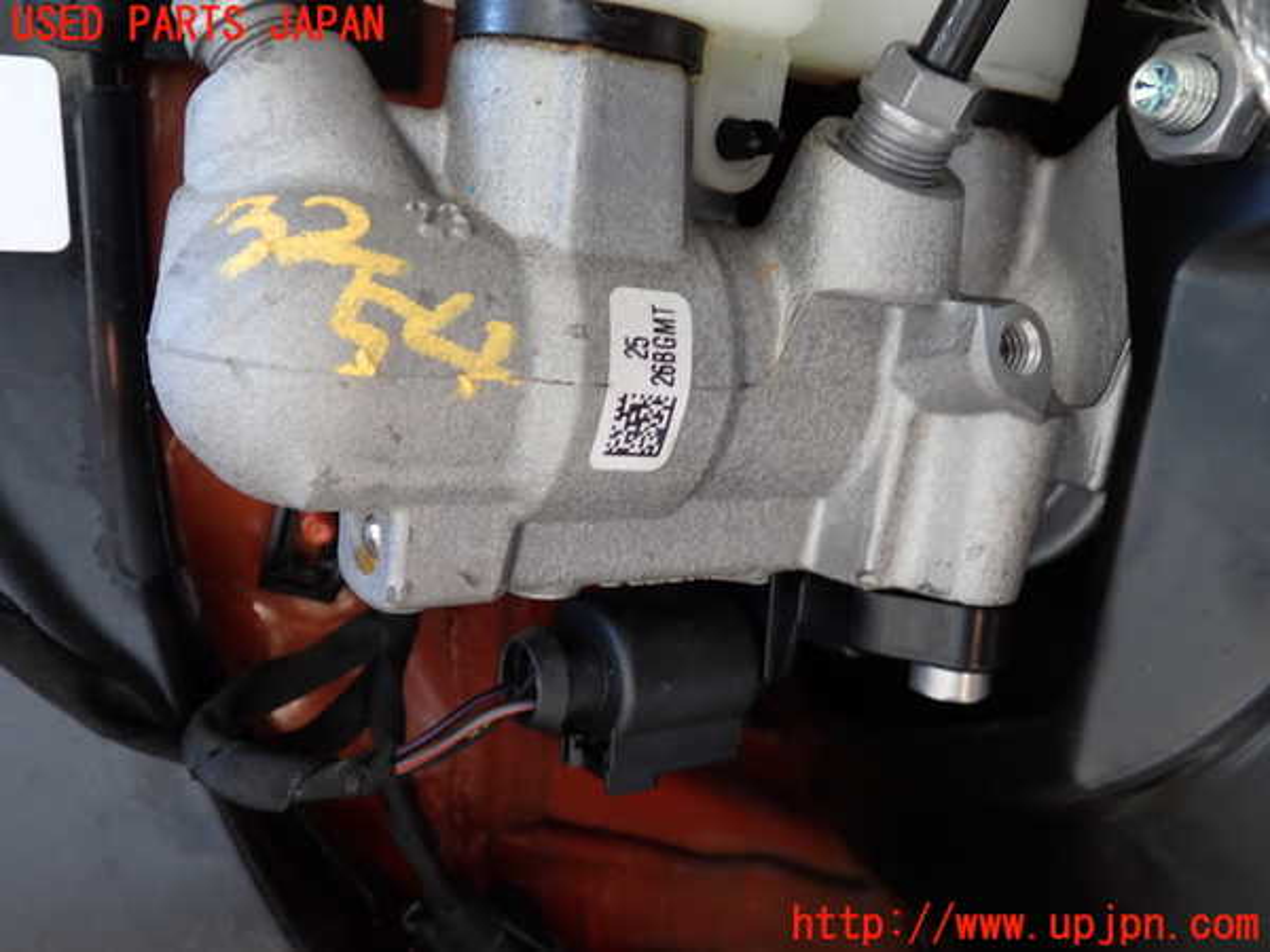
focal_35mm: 32
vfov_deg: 44.2
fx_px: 1174
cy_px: 476
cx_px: 635
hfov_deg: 56.8
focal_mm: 5.79
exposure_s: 1/125
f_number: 2.4
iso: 200
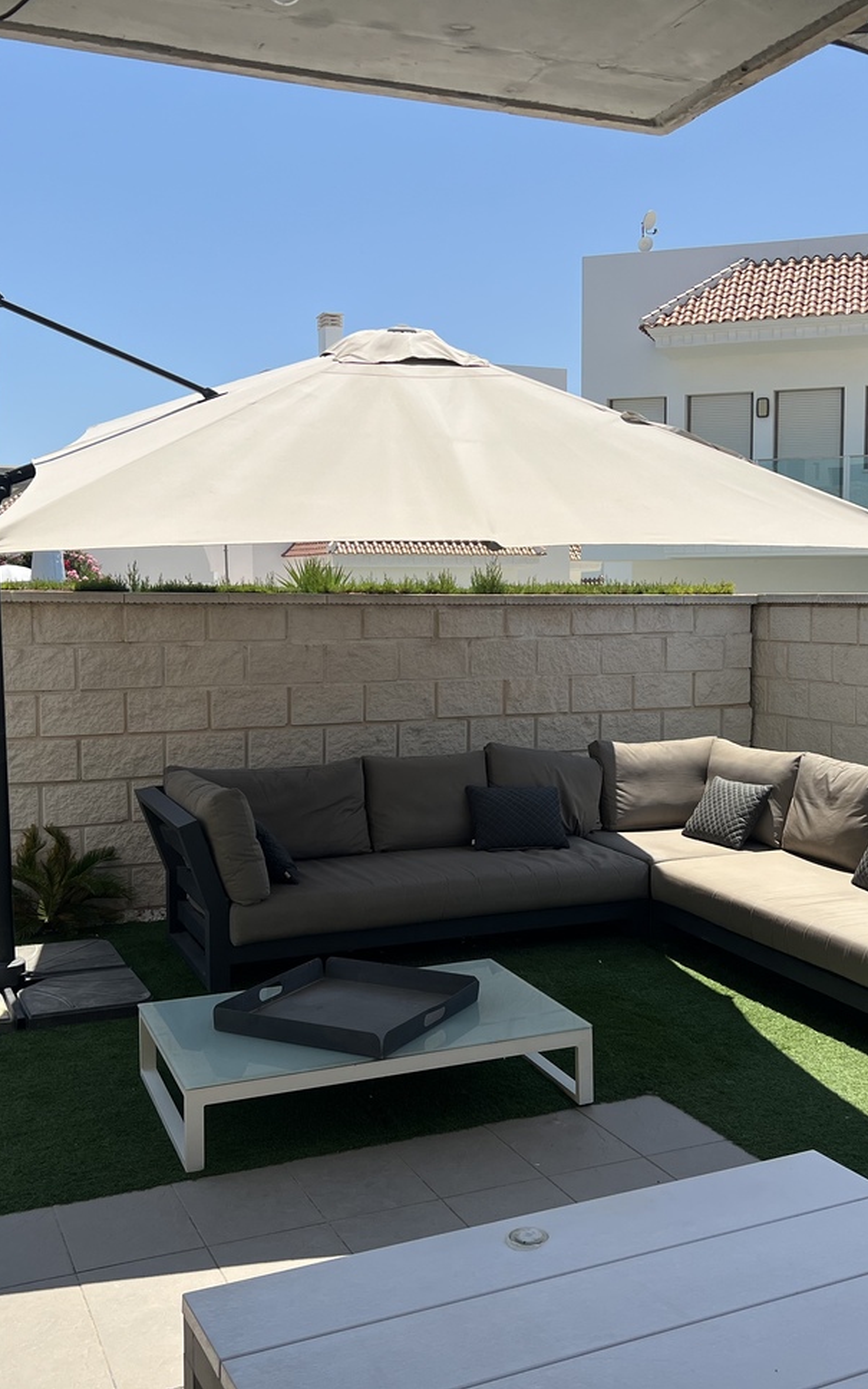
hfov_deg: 34.4
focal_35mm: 37
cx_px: 486
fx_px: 1400
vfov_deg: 52.7
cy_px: 691
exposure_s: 1/4831
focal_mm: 5.7
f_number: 1.5
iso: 50
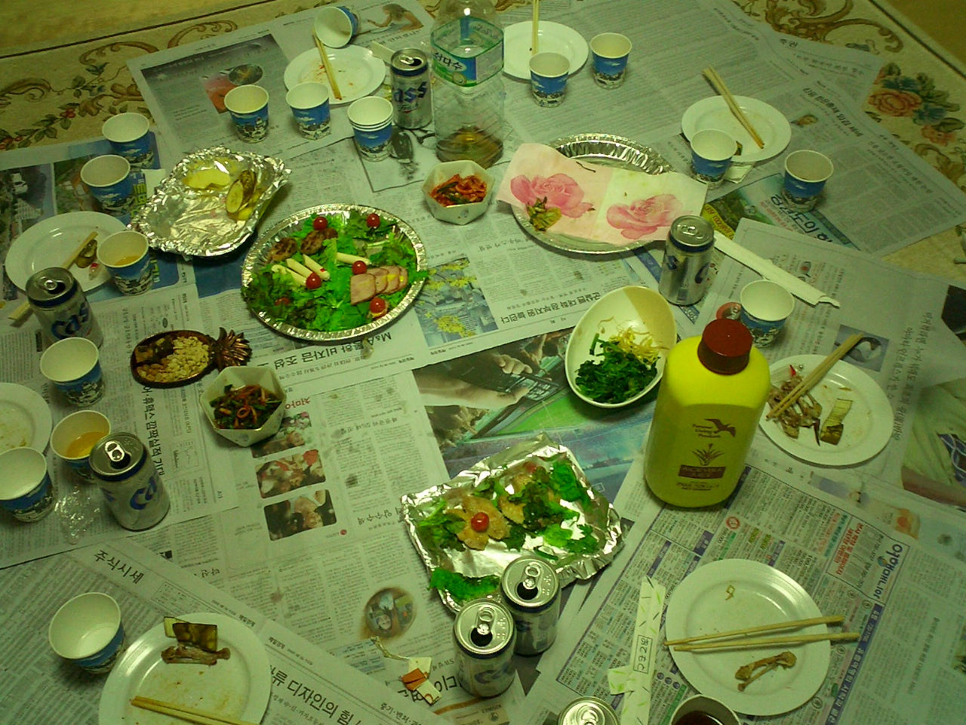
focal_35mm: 37
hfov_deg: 50.1
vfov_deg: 38.7
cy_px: 362
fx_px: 1033
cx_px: 483
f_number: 3.5
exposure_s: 1/20
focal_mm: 5.6
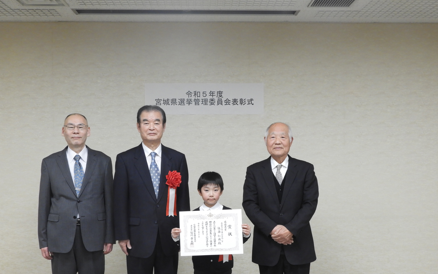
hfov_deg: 46.2
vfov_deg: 29.8
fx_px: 513
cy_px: 165
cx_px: 221
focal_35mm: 43
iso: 320
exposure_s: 1/30
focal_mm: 7.2
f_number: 3.8
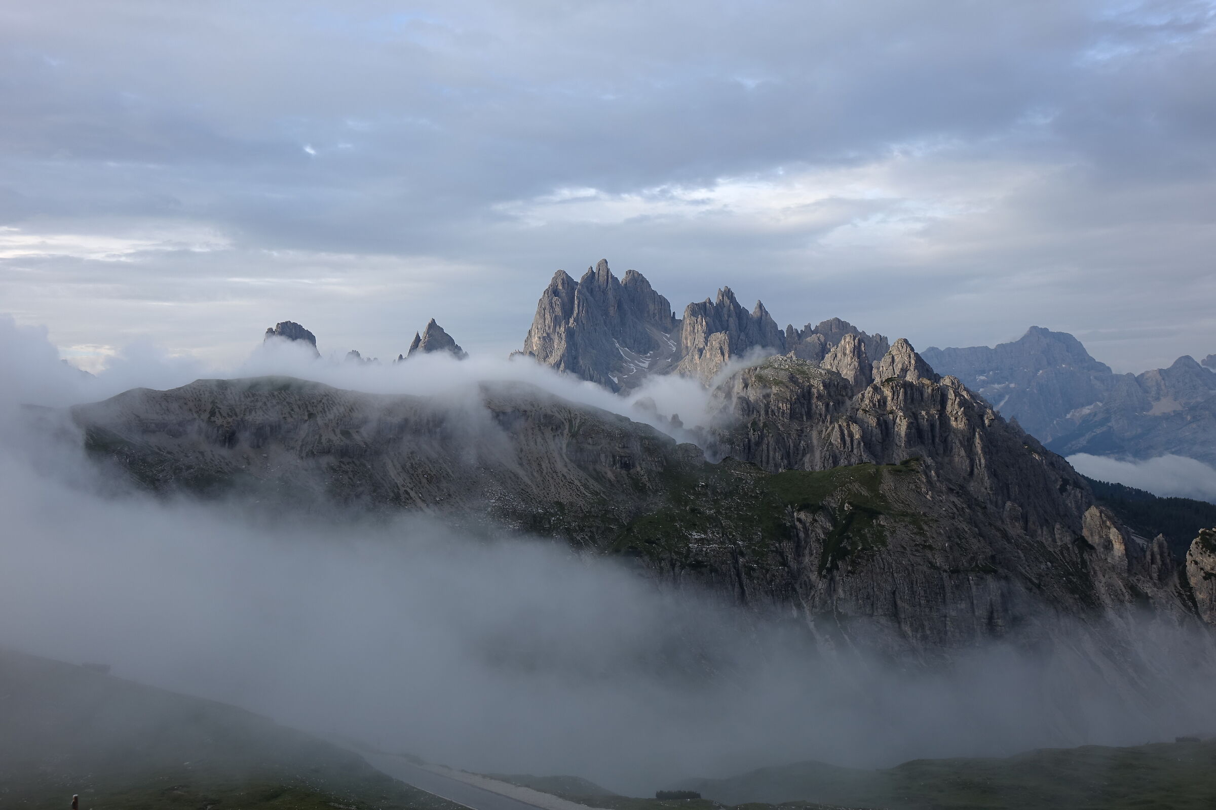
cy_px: 405
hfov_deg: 55.8
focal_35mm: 34
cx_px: 608
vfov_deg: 38.9
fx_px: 1148
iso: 80
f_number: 3.5
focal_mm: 12.3
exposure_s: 1/200
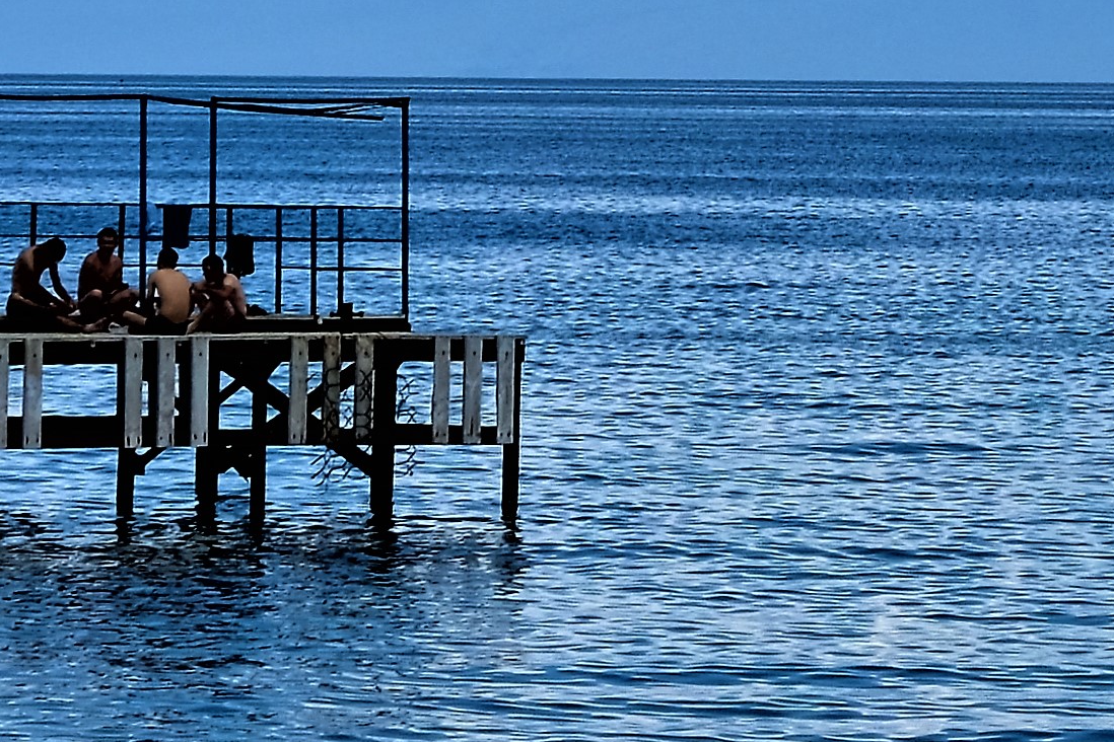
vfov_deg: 4.1
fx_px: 10397
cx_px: 566
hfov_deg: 6.1
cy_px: -462
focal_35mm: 336
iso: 200
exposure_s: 1/900
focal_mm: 55
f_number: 8
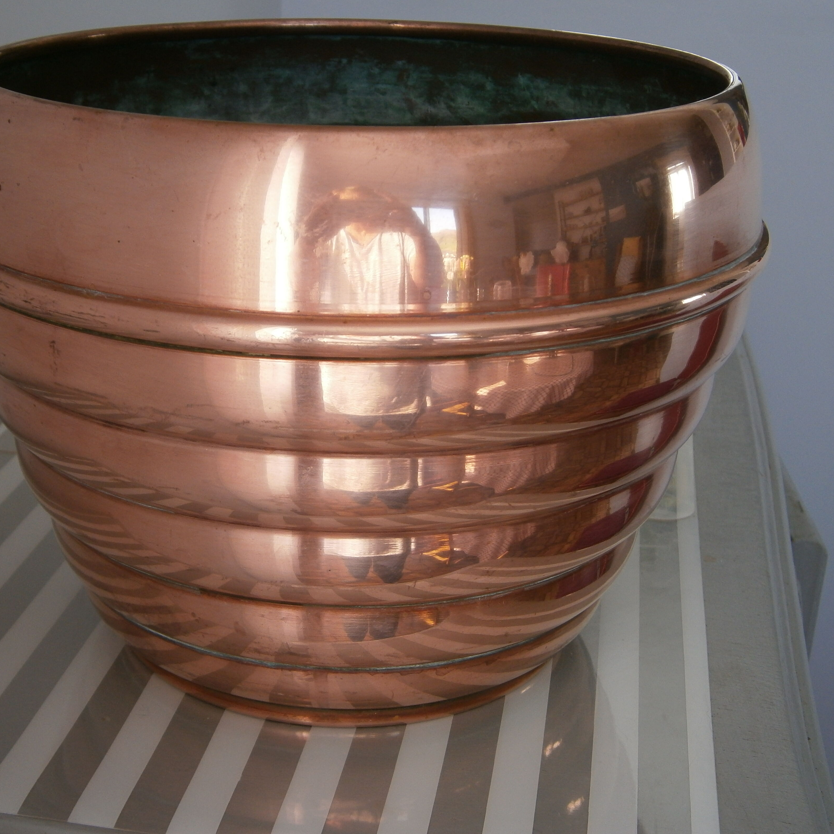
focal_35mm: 56
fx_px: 1526
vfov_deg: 30.6
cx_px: 325
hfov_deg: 30.5
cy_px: 420
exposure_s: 1/60
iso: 80
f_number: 3.4
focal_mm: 8.3
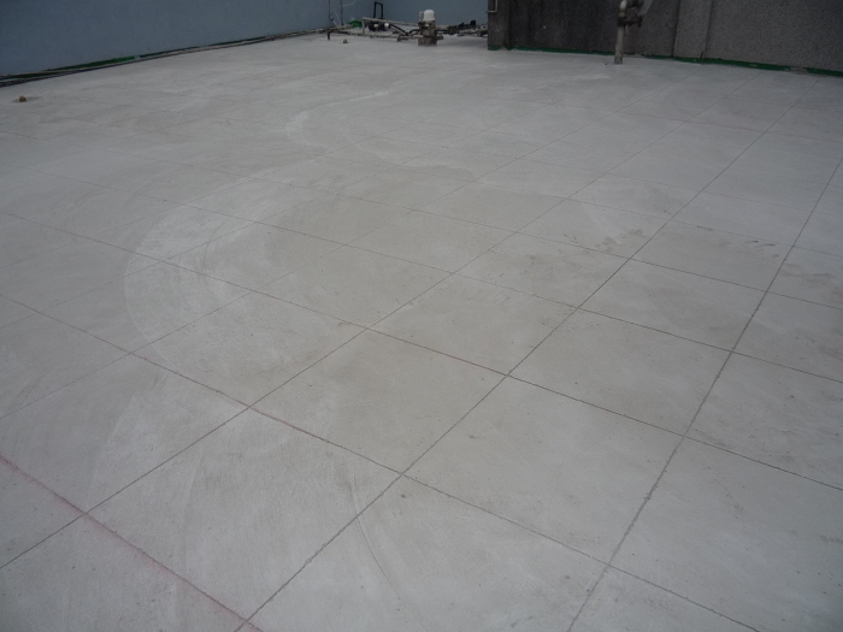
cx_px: 422
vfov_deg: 46.8
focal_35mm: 30
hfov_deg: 60.0
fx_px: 731
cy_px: 316
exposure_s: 1/320
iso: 100
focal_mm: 5.2
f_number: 4
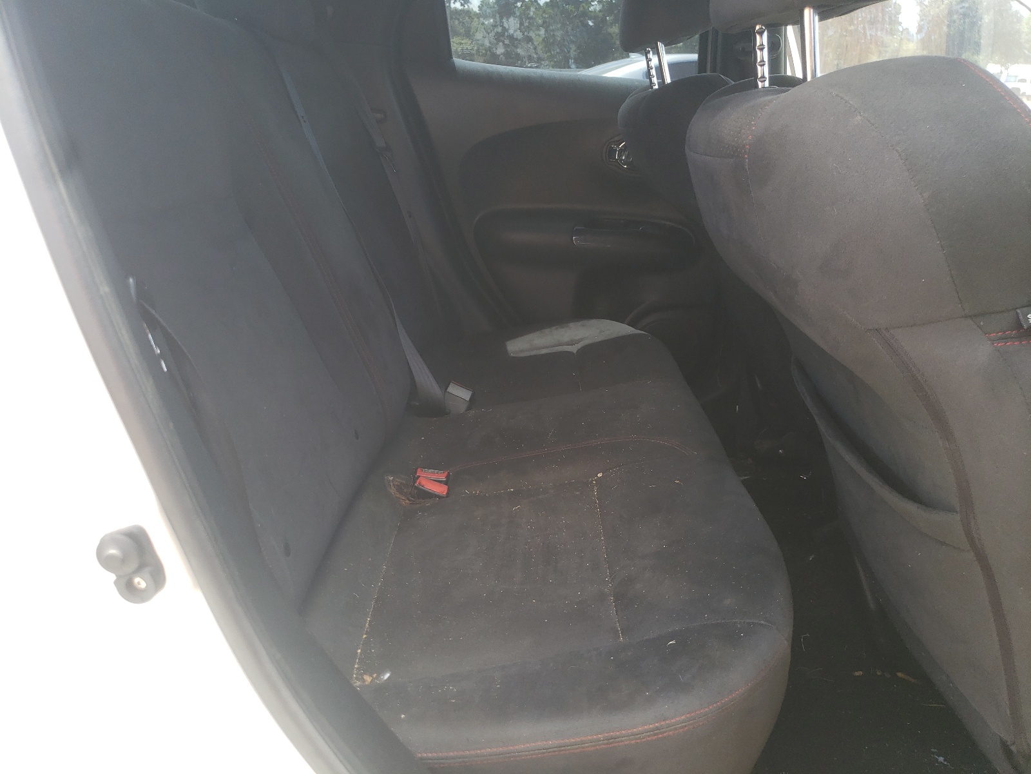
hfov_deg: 67.3
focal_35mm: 26
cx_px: 516
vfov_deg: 53.1
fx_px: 774
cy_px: 387
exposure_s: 1/164
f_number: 1.5
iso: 50
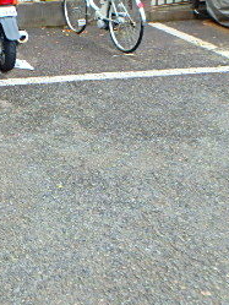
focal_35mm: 54
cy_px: 58
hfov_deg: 23.7
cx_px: -71
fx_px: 476
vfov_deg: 34.4
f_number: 3.5
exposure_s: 1/60
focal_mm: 3.7
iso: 200
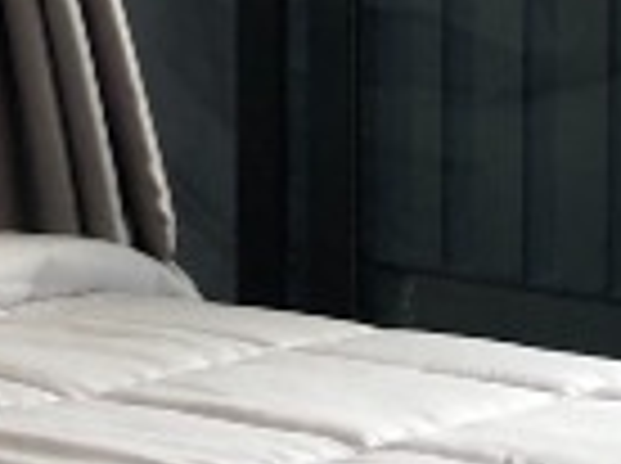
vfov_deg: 7.2
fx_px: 3635
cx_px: -608
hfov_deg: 9.2
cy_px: -225
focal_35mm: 203
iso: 40
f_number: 1.8
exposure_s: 1/100
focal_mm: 3.99
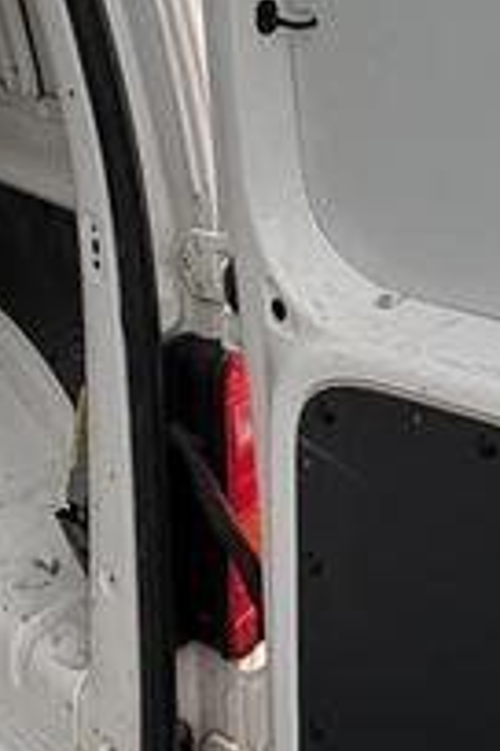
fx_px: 1333
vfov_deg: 30.1
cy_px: 81
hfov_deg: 20.6
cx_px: 485
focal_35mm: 64
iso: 40
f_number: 2.2
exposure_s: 1/194
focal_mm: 2.22
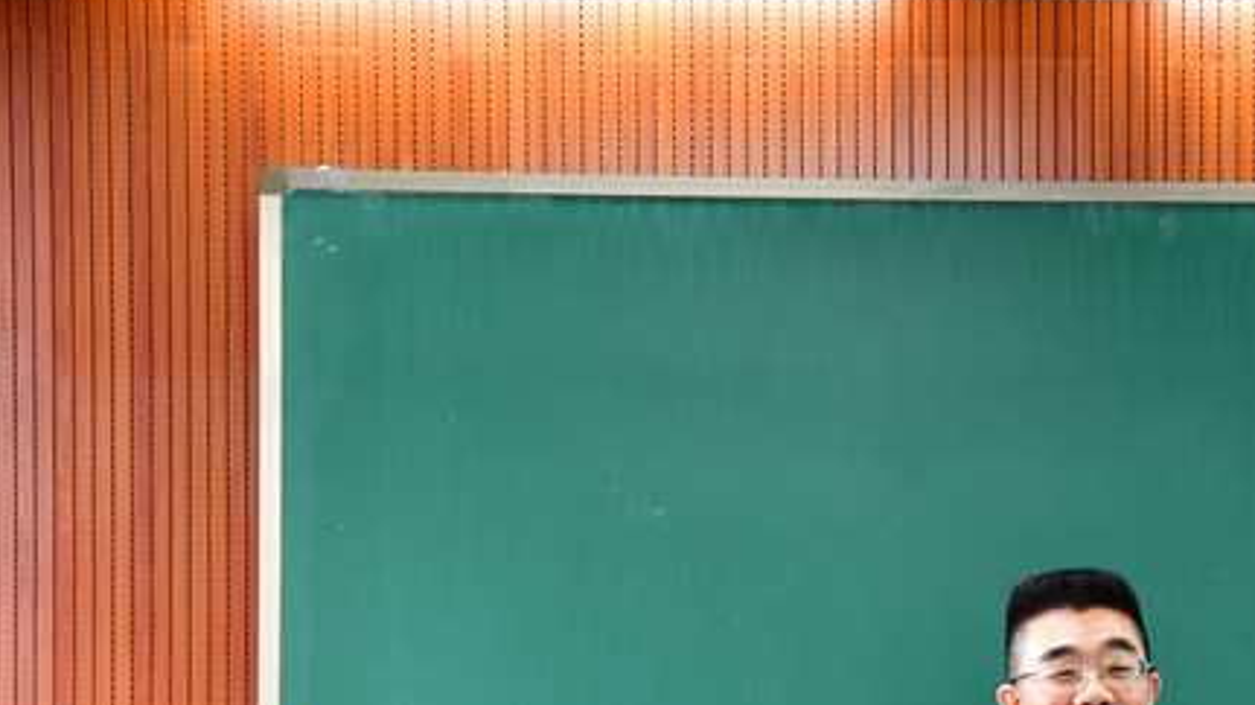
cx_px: 1112
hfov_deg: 20.0
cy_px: 686
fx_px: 3493
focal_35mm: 105
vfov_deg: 11.4
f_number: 10
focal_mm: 36
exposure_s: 1/13
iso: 800
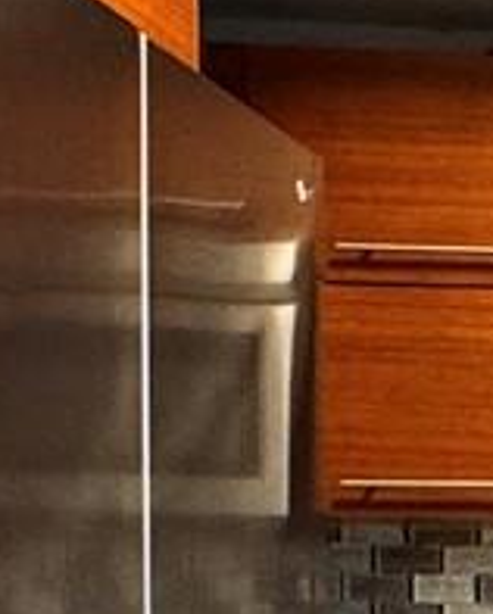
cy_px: 704
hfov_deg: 11.1
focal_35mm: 111
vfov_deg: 16.7
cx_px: 1264
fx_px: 2021
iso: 250
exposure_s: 1/49
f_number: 2.2
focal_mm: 2.22
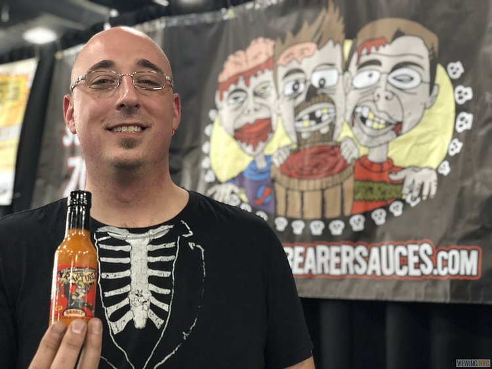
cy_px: 184
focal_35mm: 52
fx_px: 739
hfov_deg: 36.8
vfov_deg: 28.0
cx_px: 246
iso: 160
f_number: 2.4
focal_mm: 6
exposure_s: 1/30
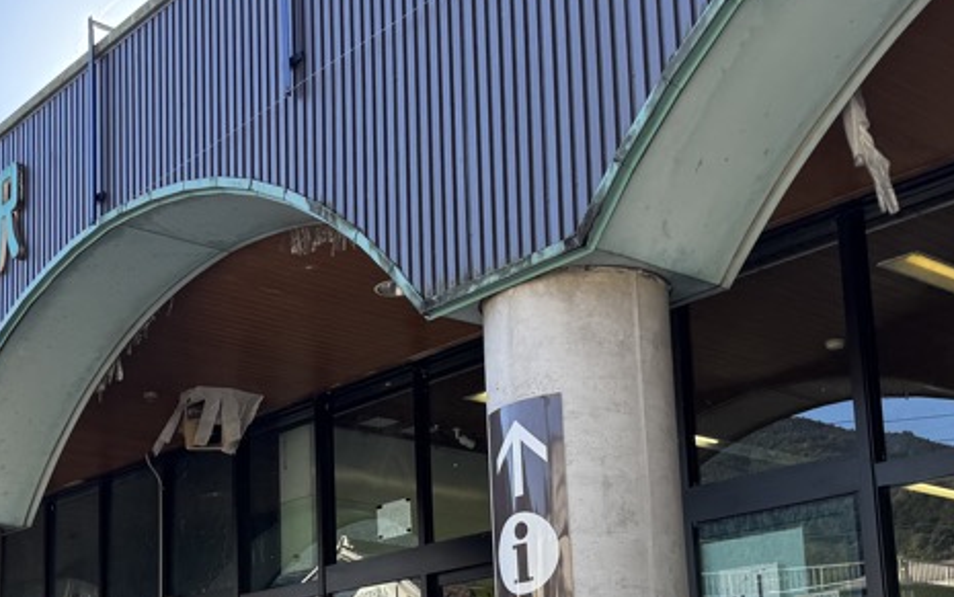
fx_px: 1457
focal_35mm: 56
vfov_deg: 22.6
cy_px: 529
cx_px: 238
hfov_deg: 35.5
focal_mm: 6.76
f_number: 1.78
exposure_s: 1/664
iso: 80
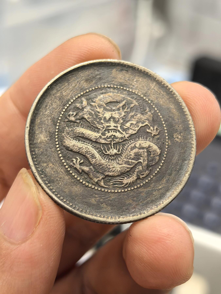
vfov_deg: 35.5
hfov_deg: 27.0
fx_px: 460
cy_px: 147
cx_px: 110
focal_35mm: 54
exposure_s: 1/50
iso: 250
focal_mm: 6.98
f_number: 2
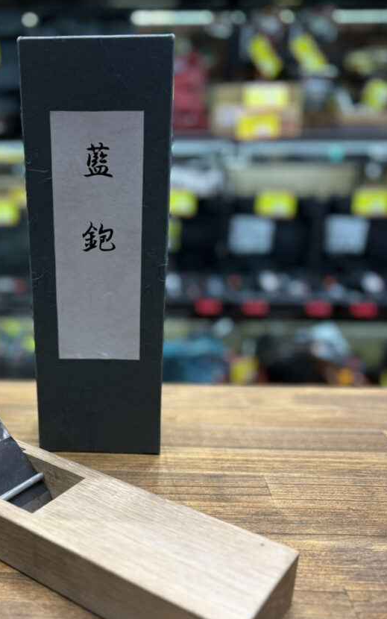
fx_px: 574
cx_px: 104
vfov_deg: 56.2
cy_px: 374
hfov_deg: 36.5
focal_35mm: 34
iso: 125
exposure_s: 1/121
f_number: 1.6
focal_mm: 5.96
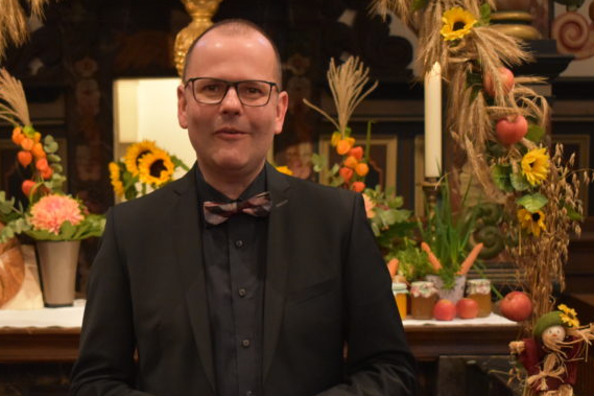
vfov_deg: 17.7
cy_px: 224
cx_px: 206
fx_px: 1270
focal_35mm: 77
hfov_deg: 26.2
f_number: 4.8
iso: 3200
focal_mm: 38
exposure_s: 1/25
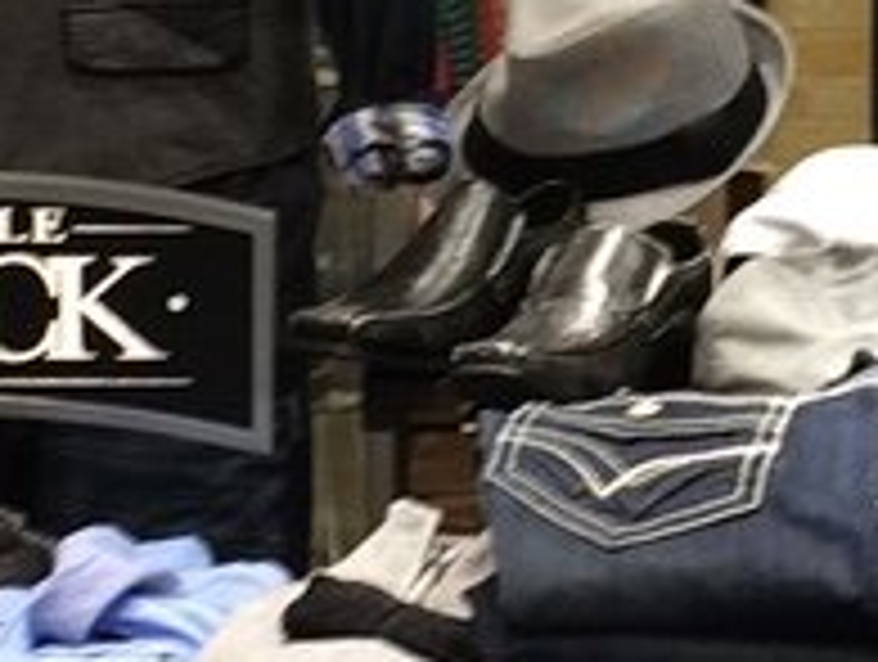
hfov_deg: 9.1
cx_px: 797
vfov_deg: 6.9
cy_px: 50
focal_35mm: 215
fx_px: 5463
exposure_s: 1/30
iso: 64
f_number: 2.2
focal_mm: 4.12
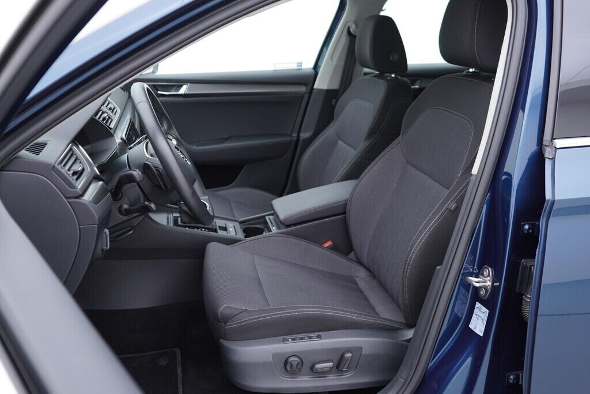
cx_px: 295
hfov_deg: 53.1
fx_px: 590
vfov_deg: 36.9
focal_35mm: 36
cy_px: 197
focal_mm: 24
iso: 160
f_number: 2.8
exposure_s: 1/40
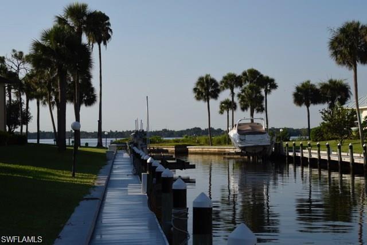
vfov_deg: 16.1
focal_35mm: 85
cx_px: 184
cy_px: 122
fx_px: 867
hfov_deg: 23.9
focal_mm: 85
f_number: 14
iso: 250
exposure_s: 1/250
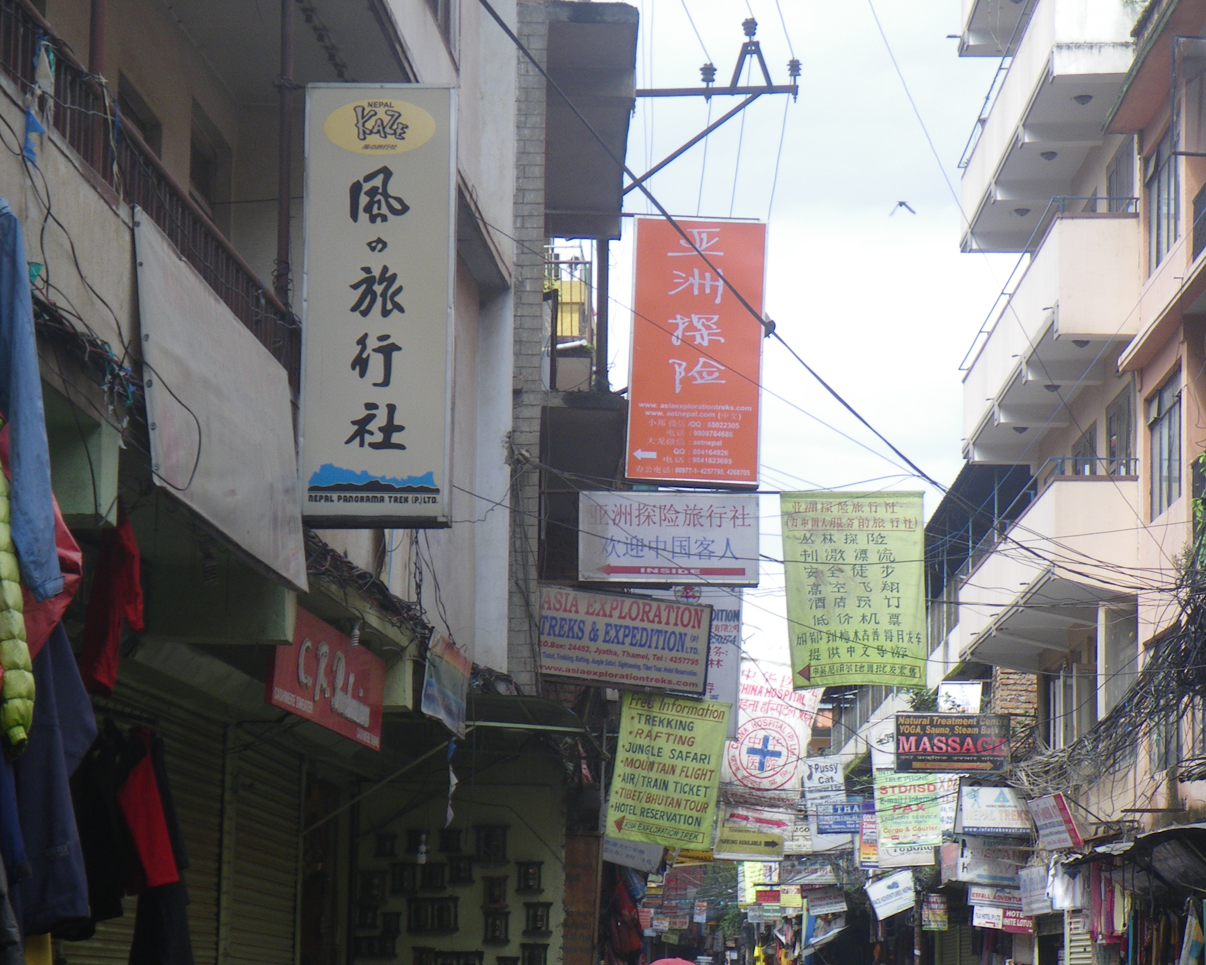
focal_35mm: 91
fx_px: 3248
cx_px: 662
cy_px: 608
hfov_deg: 21.0
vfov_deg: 16.9
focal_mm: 11.1
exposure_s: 1/160
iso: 50
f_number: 4.6
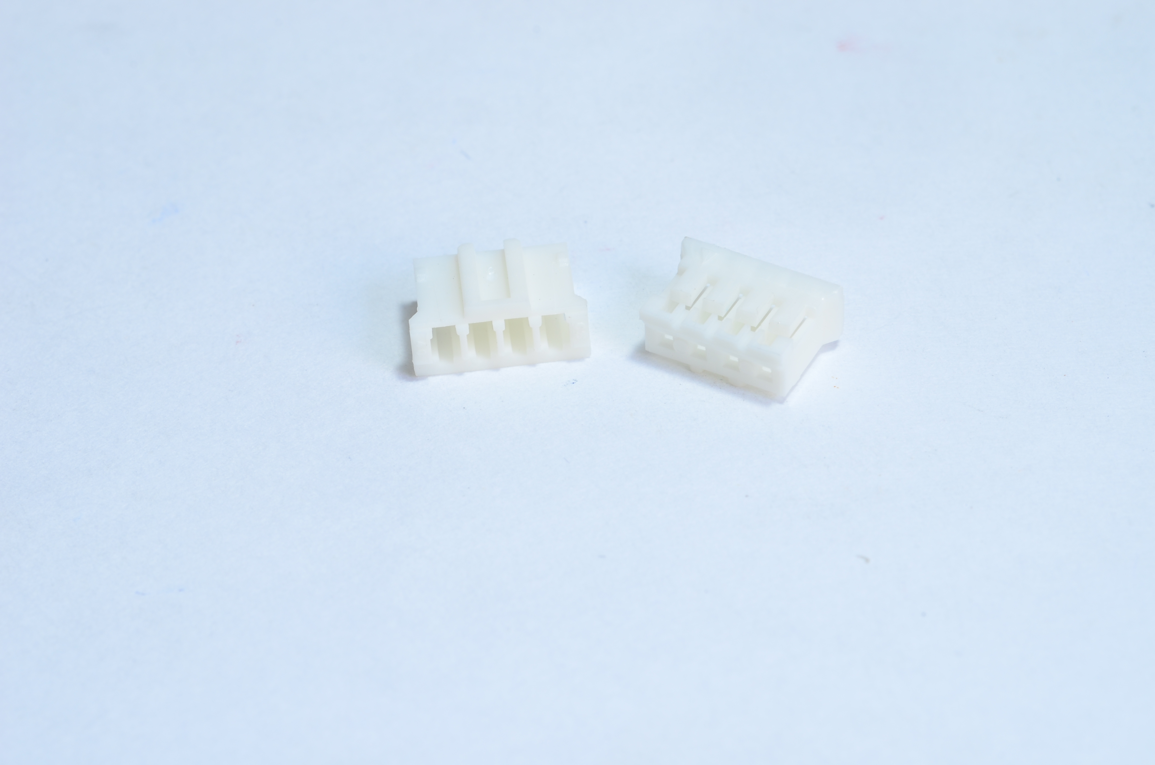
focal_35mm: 90
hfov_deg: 22.7
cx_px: 578
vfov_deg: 15.1
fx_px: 2882
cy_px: 382
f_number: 18
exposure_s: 1/8
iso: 160
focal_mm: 60
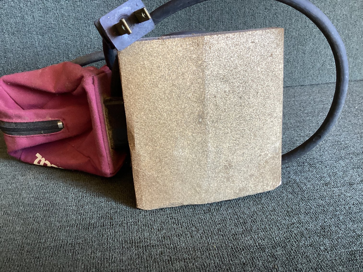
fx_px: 325
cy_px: 136
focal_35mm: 31
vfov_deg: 45.4
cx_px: 182
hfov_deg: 58.3
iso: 100
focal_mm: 3.3
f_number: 2.4
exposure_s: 1/50
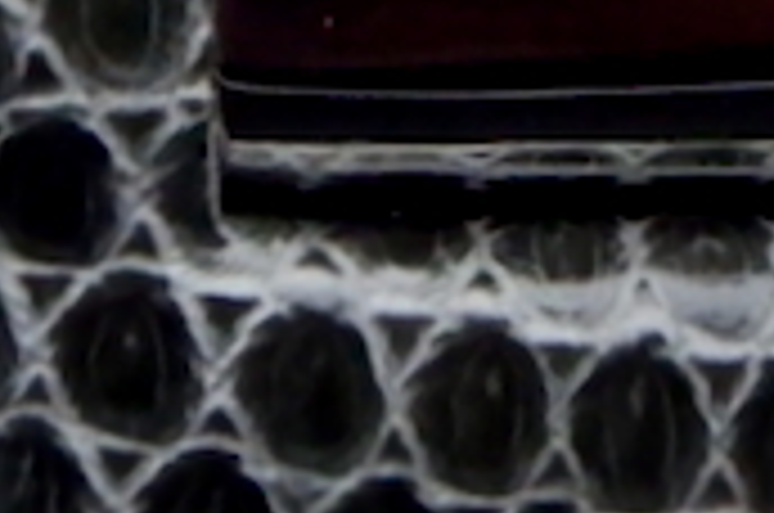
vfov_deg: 3.5
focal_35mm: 380
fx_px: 8155
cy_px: -1343
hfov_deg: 5.4
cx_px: 526
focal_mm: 32.9
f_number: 5
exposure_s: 1/4000
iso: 5000
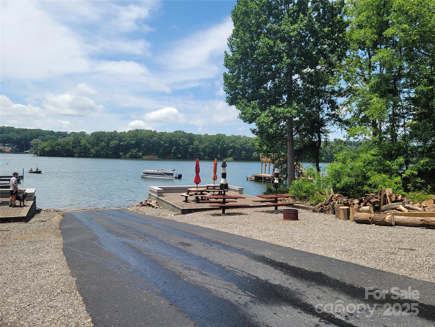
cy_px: 164
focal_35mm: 25
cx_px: 218
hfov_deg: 69.4
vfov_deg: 54.9
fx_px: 314
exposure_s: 1/970
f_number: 1.8
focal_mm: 7
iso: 20
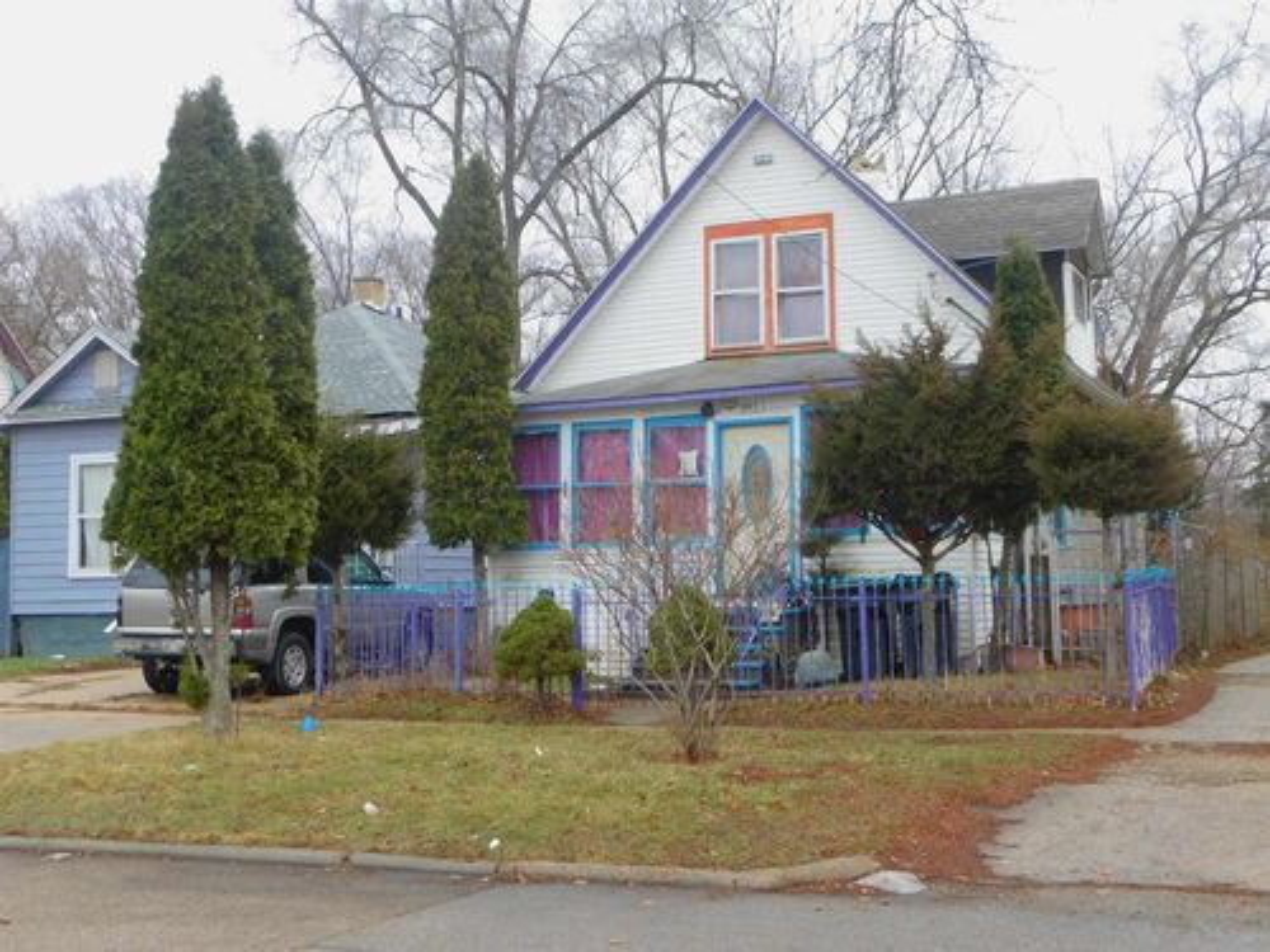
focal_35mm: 45
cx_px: 635
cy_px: 476
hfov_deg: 42.1
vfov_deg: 32.2
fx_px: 1651
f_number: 3.7
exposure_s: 1/125
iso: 125
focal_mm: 8
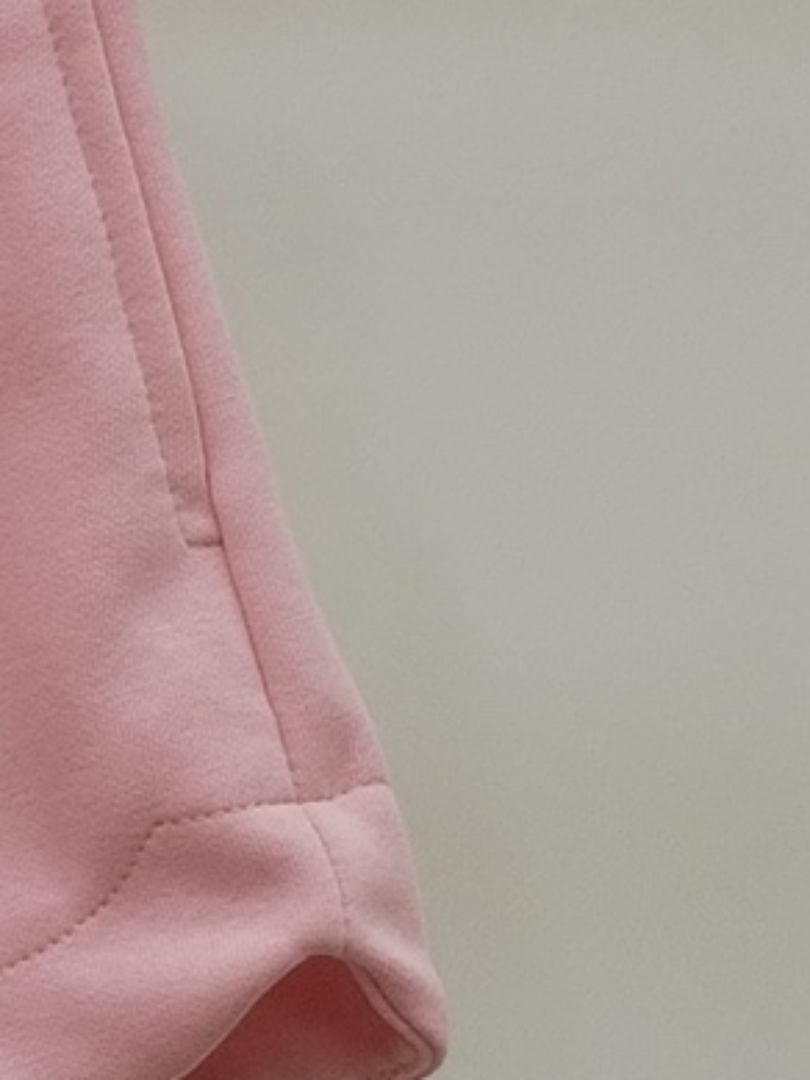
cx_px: -996
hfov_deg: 7.8
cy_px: 1163
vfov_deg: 10.9
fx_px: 5582
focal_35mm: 179
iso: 151
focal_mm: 4.75
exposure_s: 1/120
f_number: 1.8
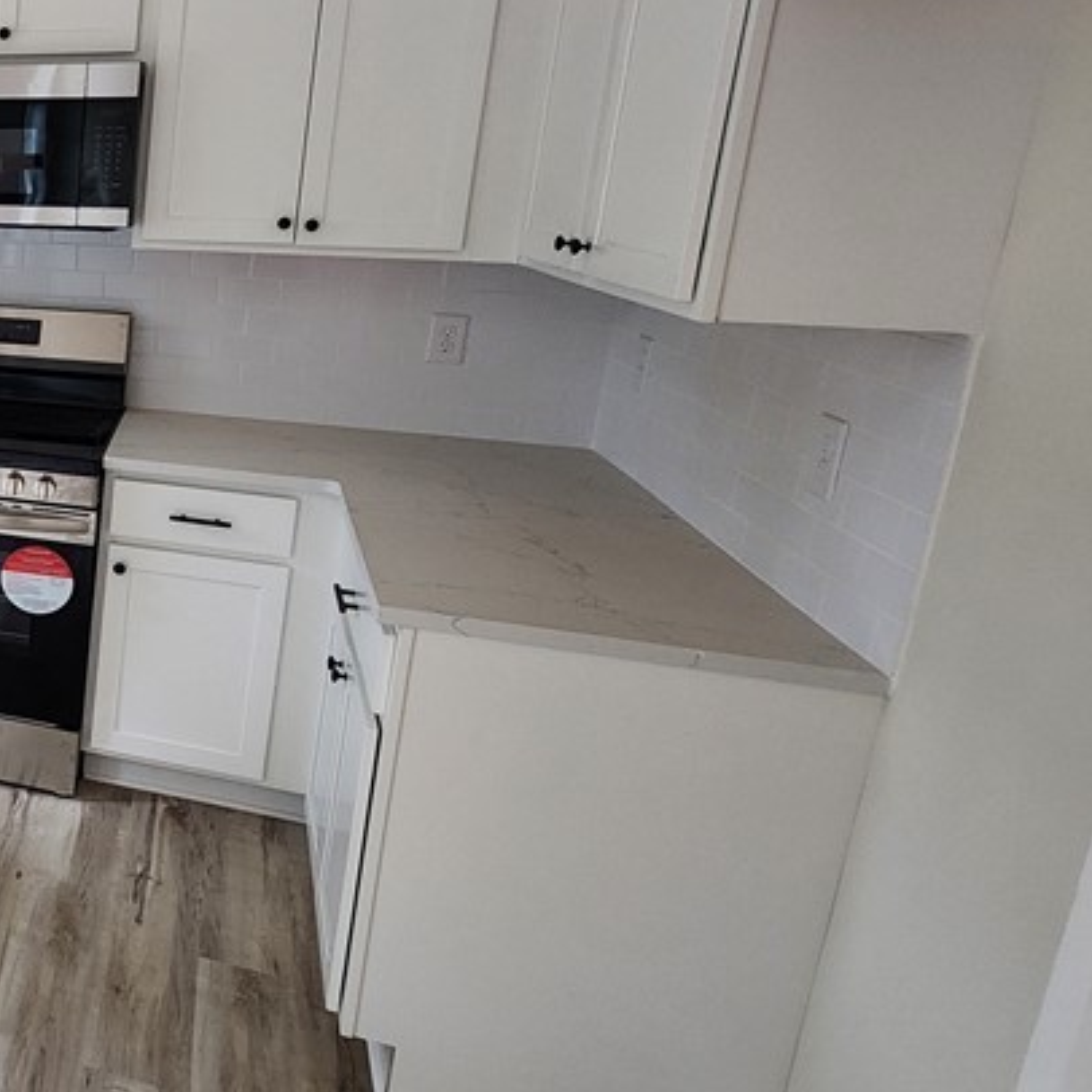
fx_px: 1035
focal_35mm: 29
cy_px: 406
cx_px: -221
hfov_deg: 39.7
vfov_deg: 55.0
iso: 400
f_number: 2.2
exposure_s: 1/40
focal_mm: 2.2
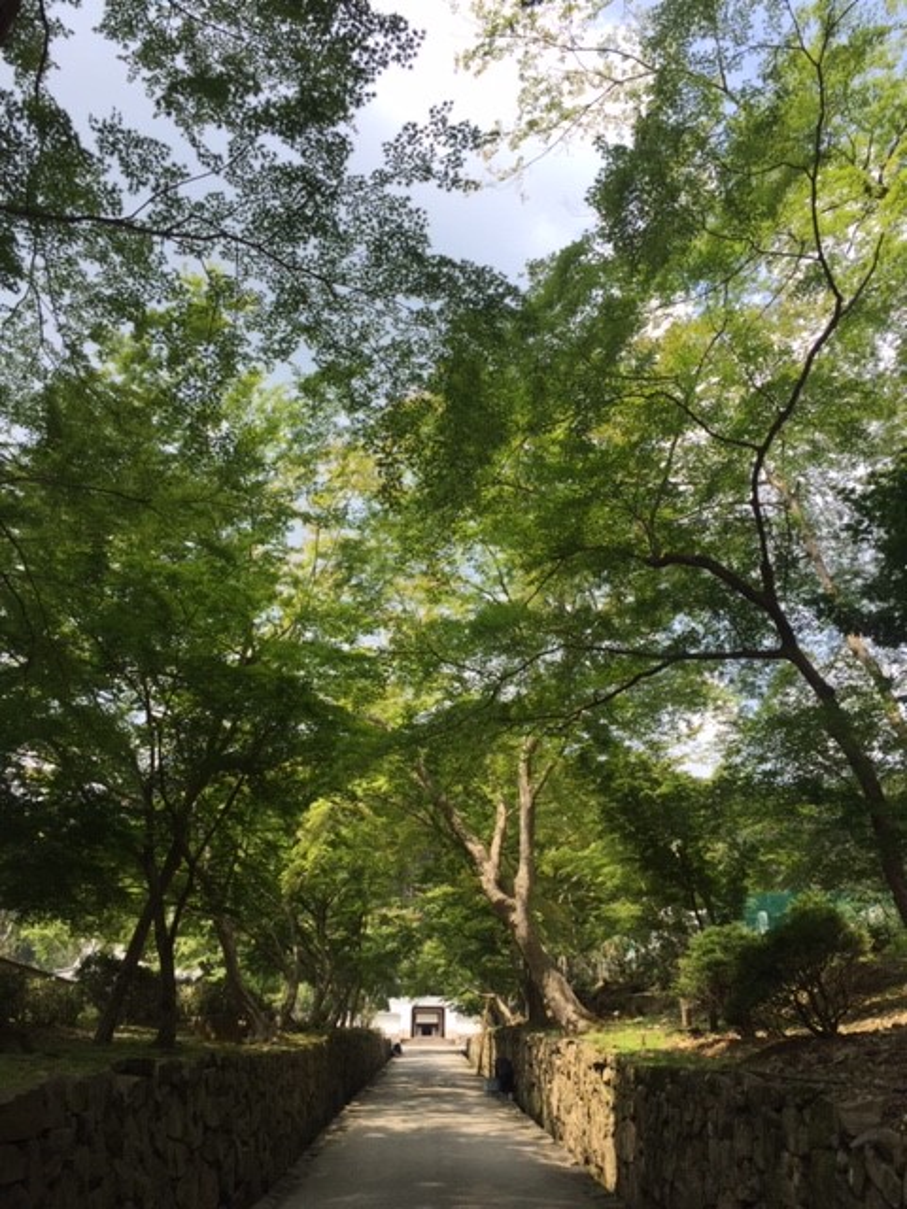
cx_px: 454
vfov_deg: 61.7
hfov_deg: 48.2
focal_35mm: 29
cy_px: 604
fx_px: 1013
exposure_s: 1/879
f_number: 2.2
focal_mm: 4.15
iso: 32
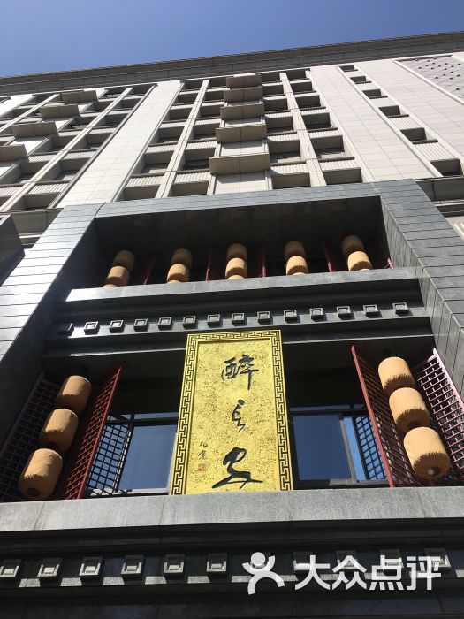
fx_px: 518
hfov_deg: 48.2
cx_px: 232
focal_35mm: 29
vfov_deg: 61.7
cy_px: 310
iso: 25
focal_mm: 4.15
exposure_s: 1/2198
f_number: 2.2
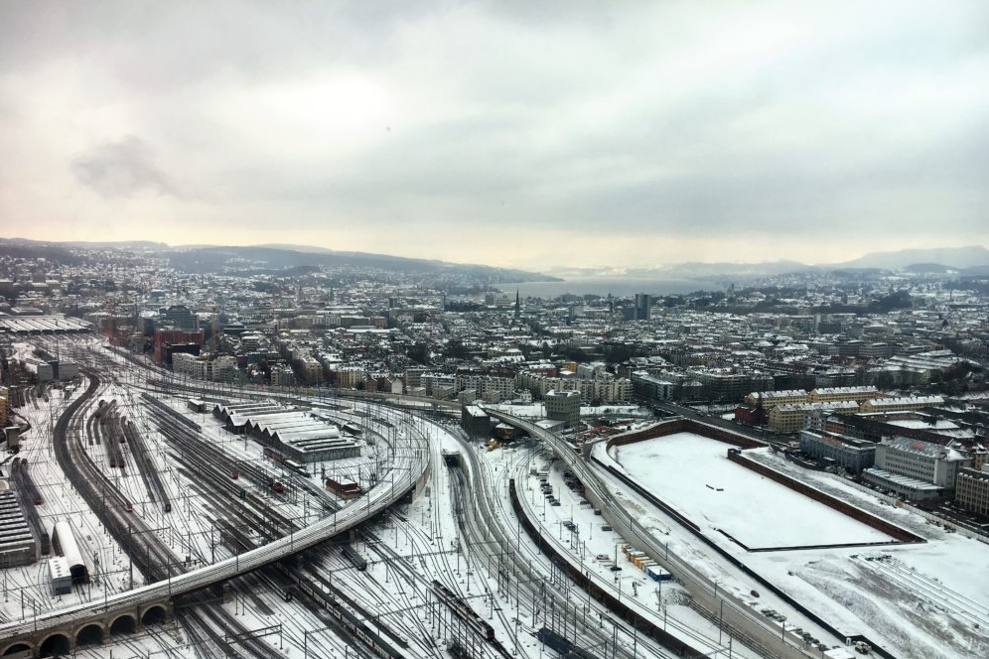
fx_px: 852
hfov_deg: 60.3
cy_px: 376
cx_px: 505
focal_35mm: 31
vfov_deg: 42.2
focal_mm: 4.15
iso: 25
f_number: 2.2
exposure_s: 1/269
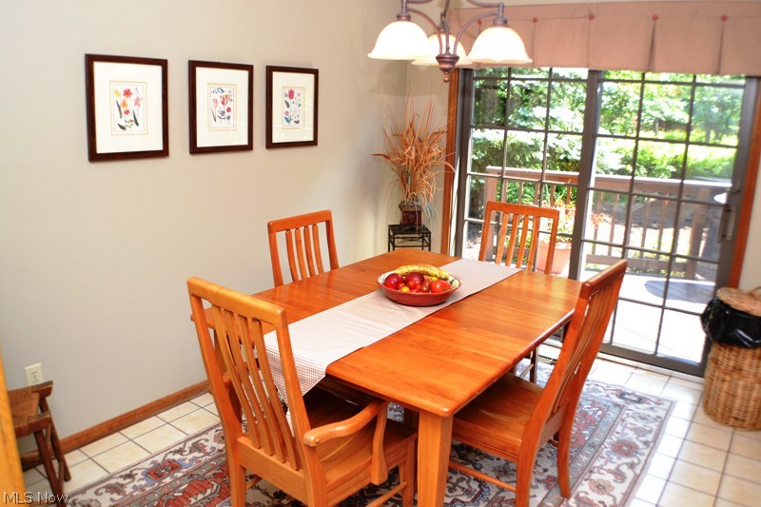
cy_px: 254
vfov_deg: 40.0
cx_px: 380
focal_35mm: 33
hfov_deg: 57.2
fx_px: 697
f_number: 4.5
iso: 400
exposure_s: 1/80
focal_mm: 22
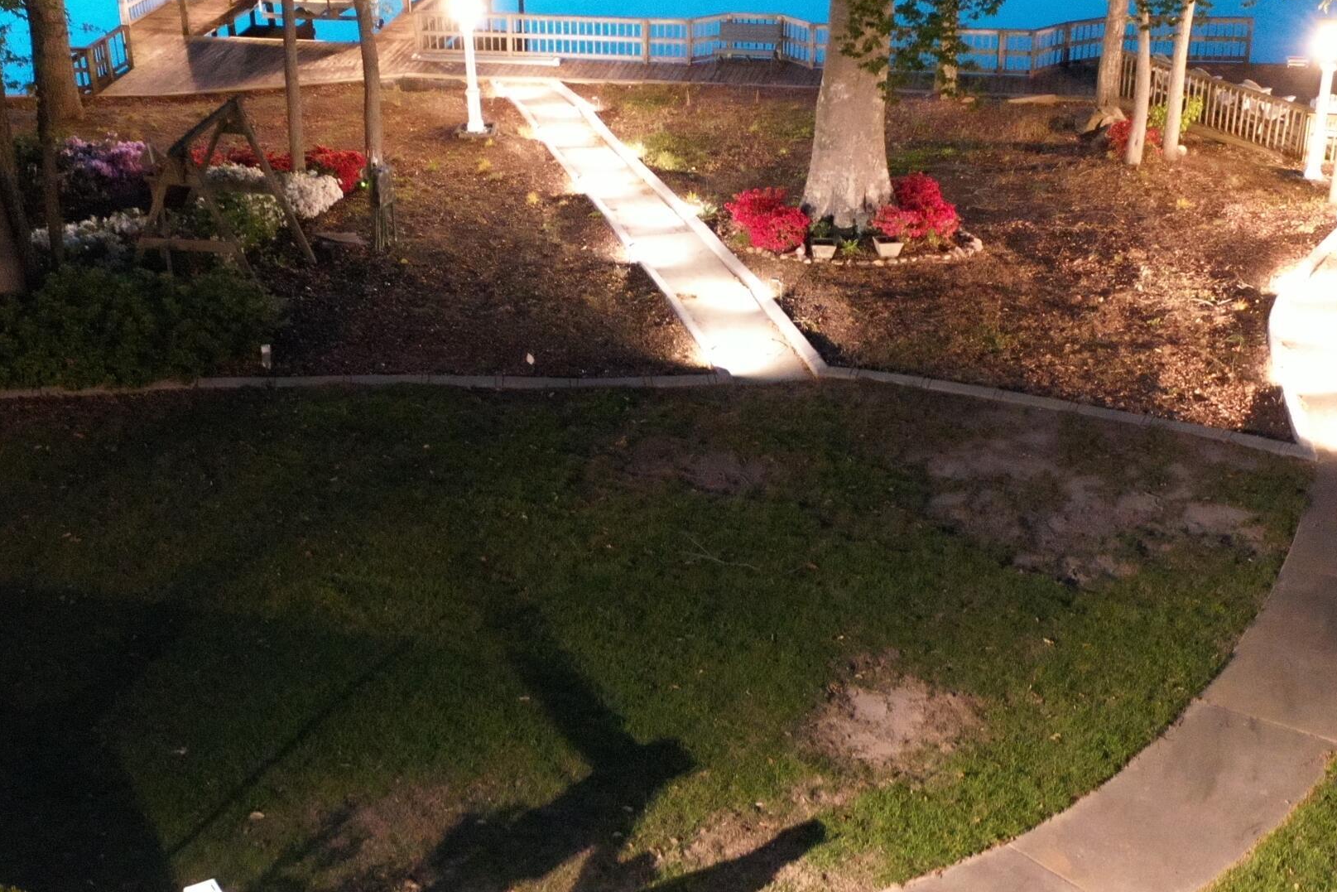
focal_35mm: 52
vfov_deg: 26.0
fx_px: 1931
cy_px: 528
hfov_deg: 38.2
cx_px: 657
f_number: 2.8
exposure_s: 1/3
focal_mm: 10.26
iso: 3200
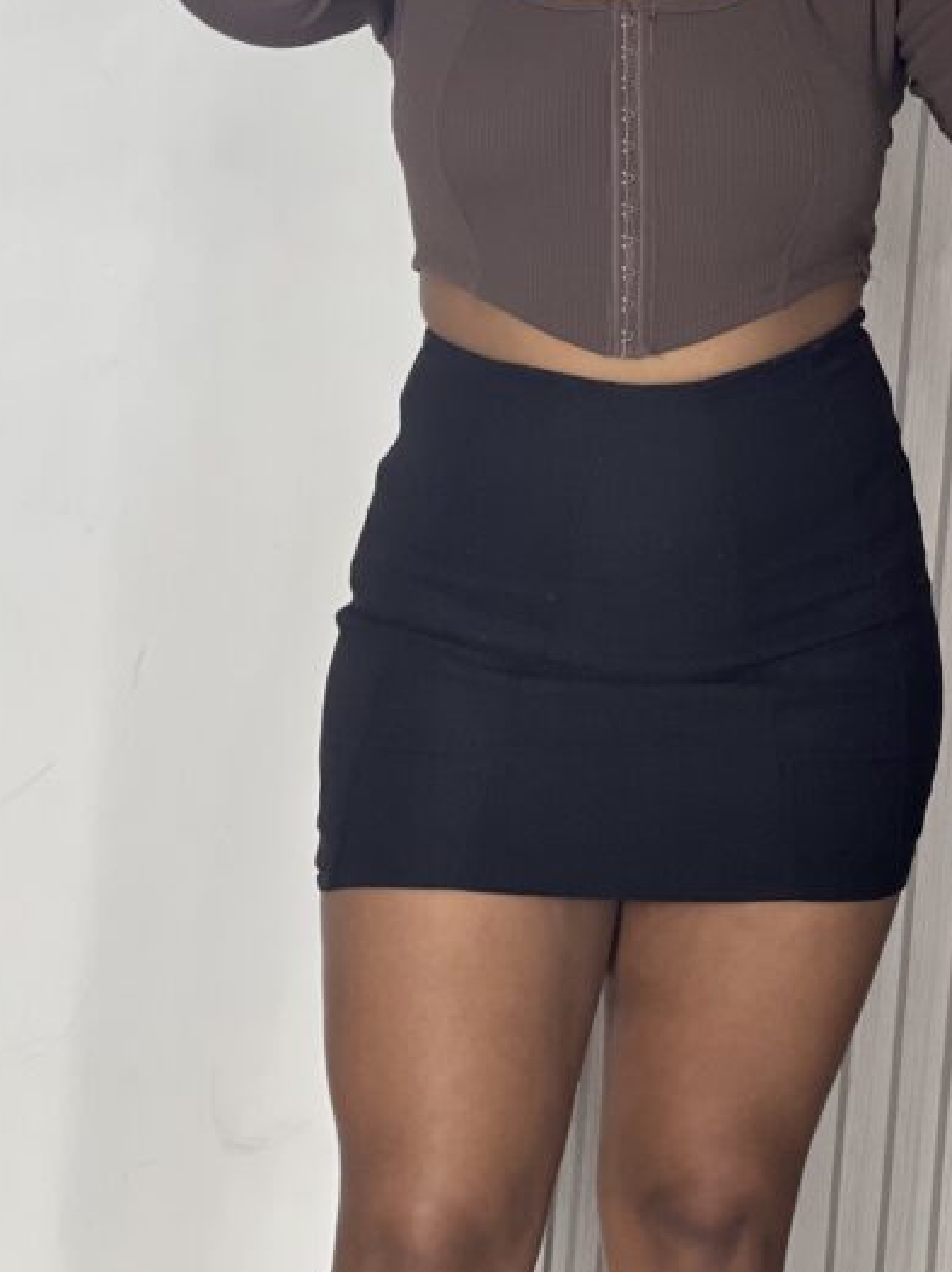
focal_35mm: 150
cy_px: 360
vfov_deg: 13.1
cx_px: 718
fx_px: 5505
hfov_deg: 9.9
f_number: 2.8
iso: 125
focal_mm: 9
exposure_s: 1/60
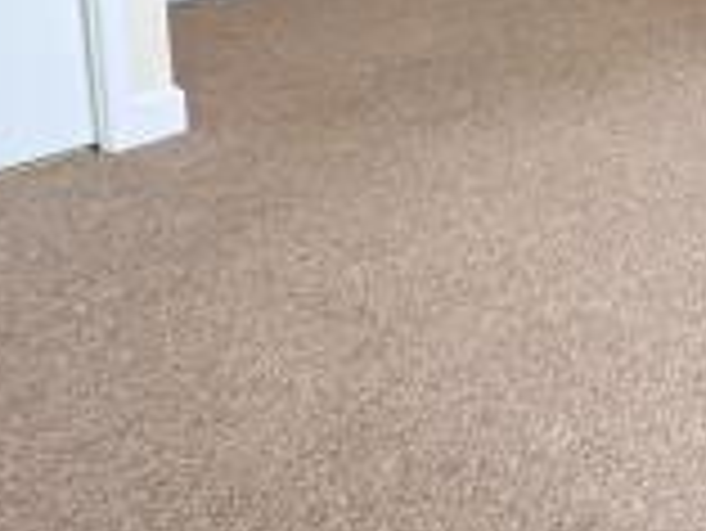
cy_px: -115
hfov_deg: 34.3
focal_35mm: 52
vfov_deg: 25.1
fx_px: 1061
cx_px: 663
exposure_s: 1/100
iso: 160
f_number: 2.2
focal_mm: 2.22
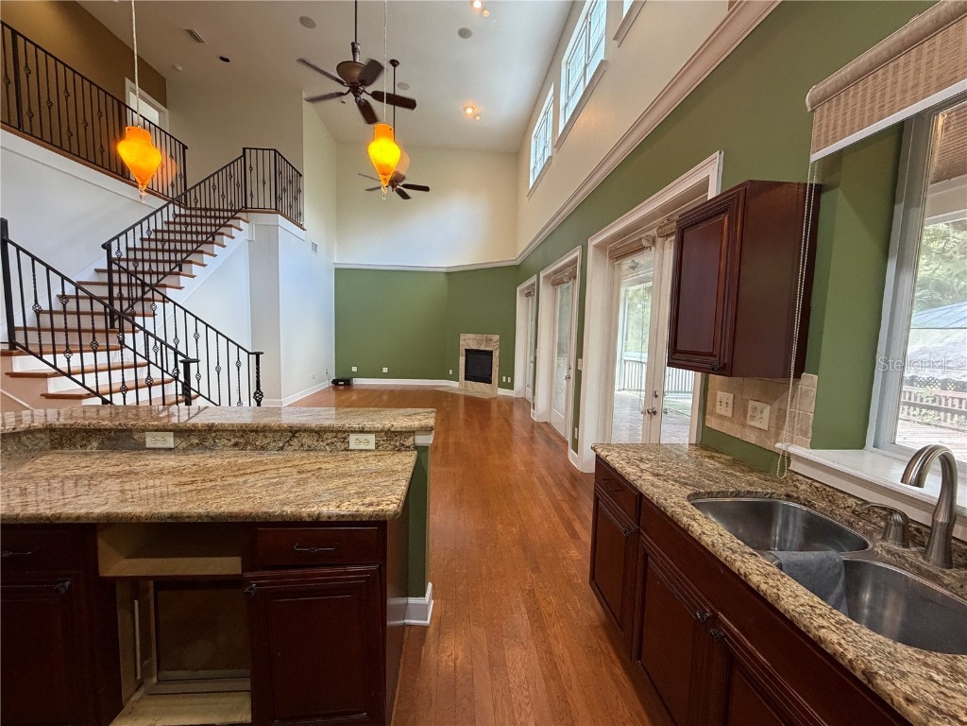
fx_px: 391
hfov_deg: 102.1
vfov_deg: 85.7
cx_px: 484
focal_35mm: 14
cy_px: 363
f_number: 2.2
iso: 400
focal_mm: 2.22
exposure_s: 1/60
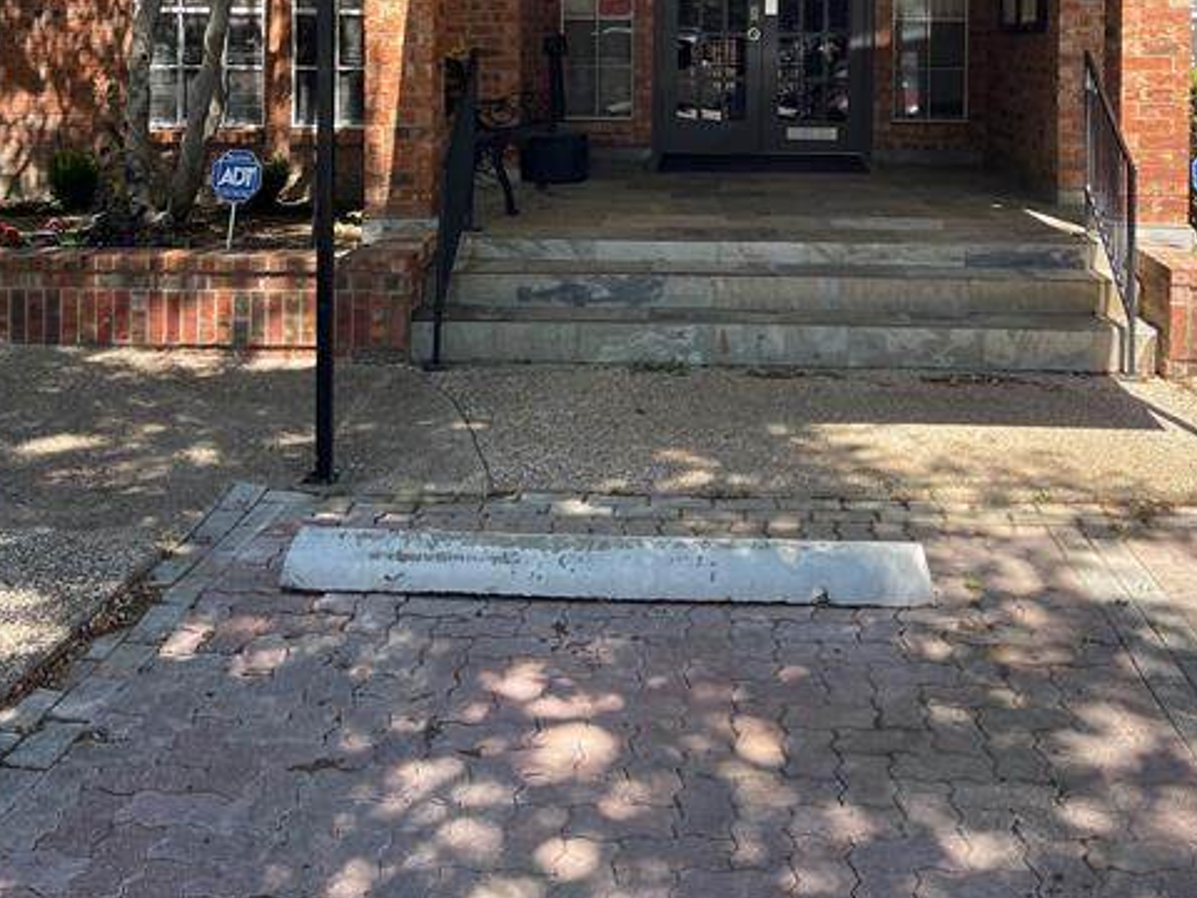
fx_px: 1383
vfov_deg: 33.8
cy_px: 70
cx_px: 691
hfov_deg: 46.6
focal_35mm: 40
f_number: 1.6
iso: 32
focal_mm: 5.1
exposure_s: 1/923
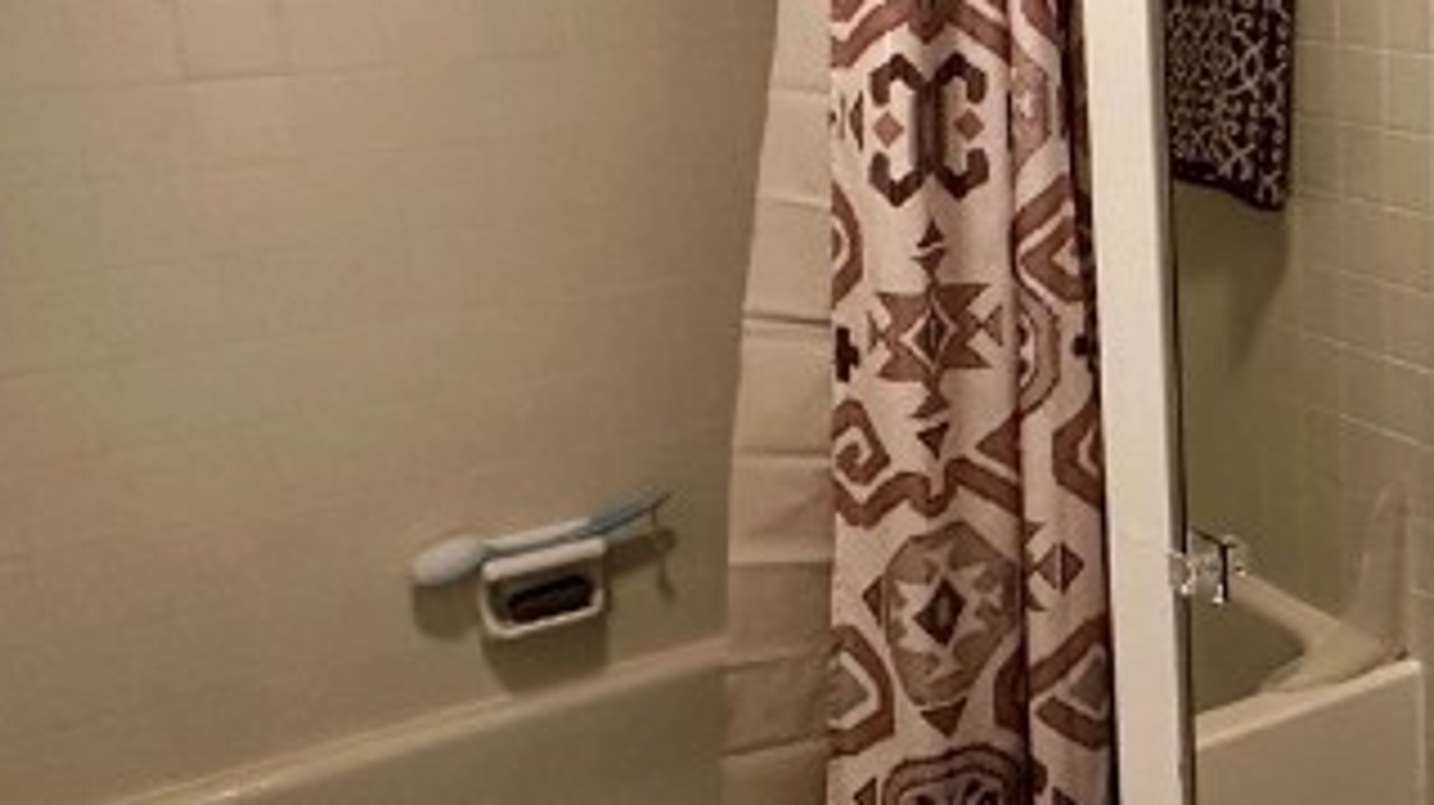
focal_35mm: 49
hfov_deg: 37.4
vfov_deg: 24.1
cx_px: 1447
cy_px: 193
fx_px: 1862
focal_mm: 2.22
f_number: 2.2
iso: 320
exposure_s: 1/60
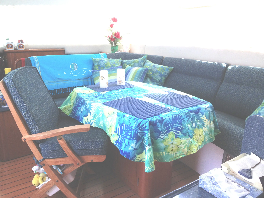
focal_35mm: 35
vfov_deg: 40.7
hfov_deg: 52.6
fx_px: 267
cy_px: 99
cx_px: 132
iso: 50
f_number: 2.4
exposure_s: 1/186
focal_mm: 4.28
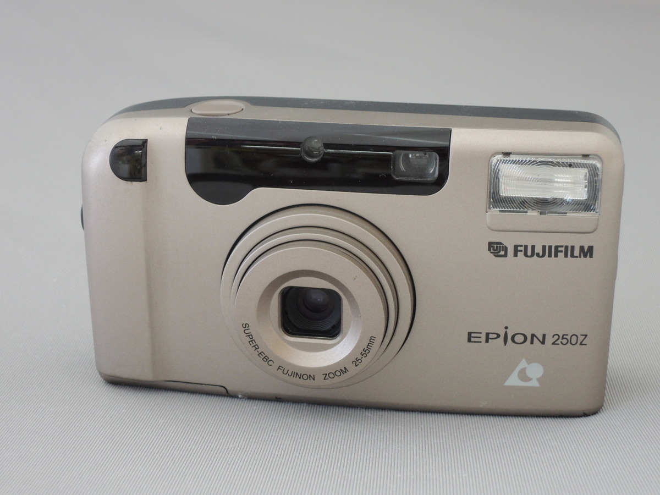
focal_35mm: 70
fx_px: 1335
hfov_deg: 27.8
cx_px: 330
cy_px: 248
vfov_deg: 21.0
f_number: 4
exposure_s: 1/40
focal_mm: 12.5
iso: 280
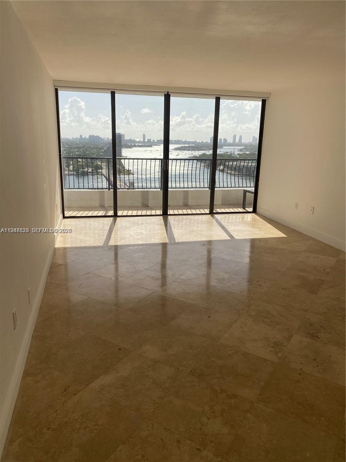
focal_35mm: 26
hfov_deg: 53.1
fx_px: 347
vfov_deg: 67.3
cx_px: 173
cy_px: 231
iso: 32
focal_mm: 4.25
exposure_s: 1/2890
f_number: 1.8
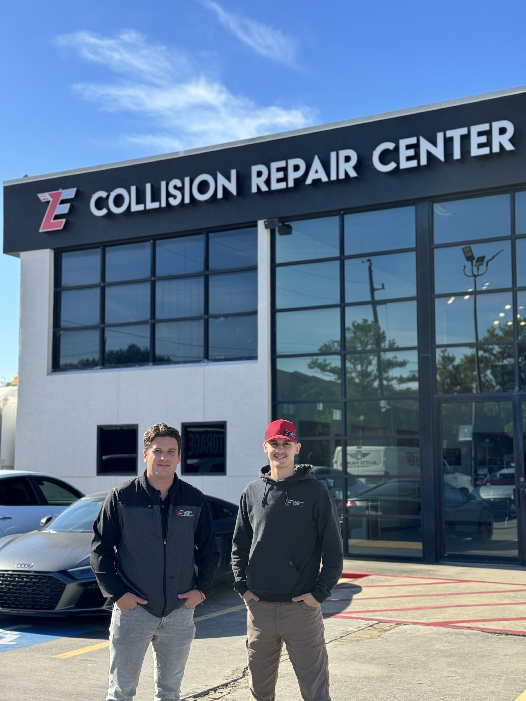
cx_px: 263
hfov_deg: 30.3
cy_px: 350
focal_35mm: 48
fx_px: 972
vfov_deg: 39.7
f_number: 1.78
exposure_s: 1/1524
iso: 64
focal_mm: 6.86
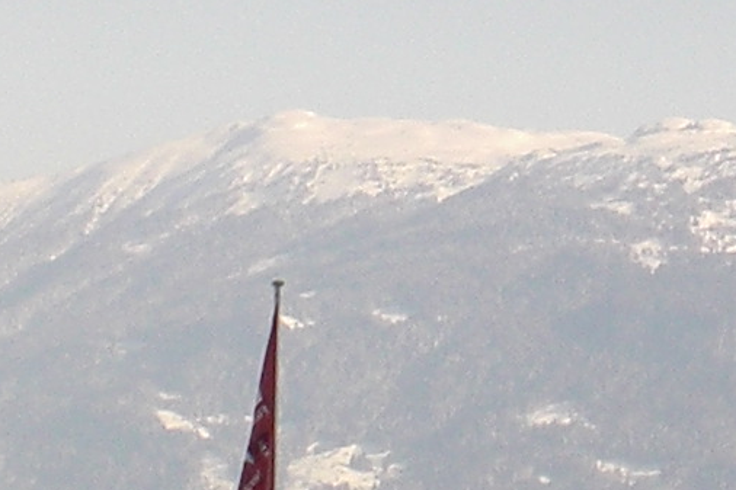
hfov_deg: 7.6
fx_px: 5518
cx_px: 671
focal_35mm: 270
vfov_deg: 5.1
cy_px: 289
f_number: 5.6
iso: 64
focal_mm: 6.3
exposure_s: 1/250
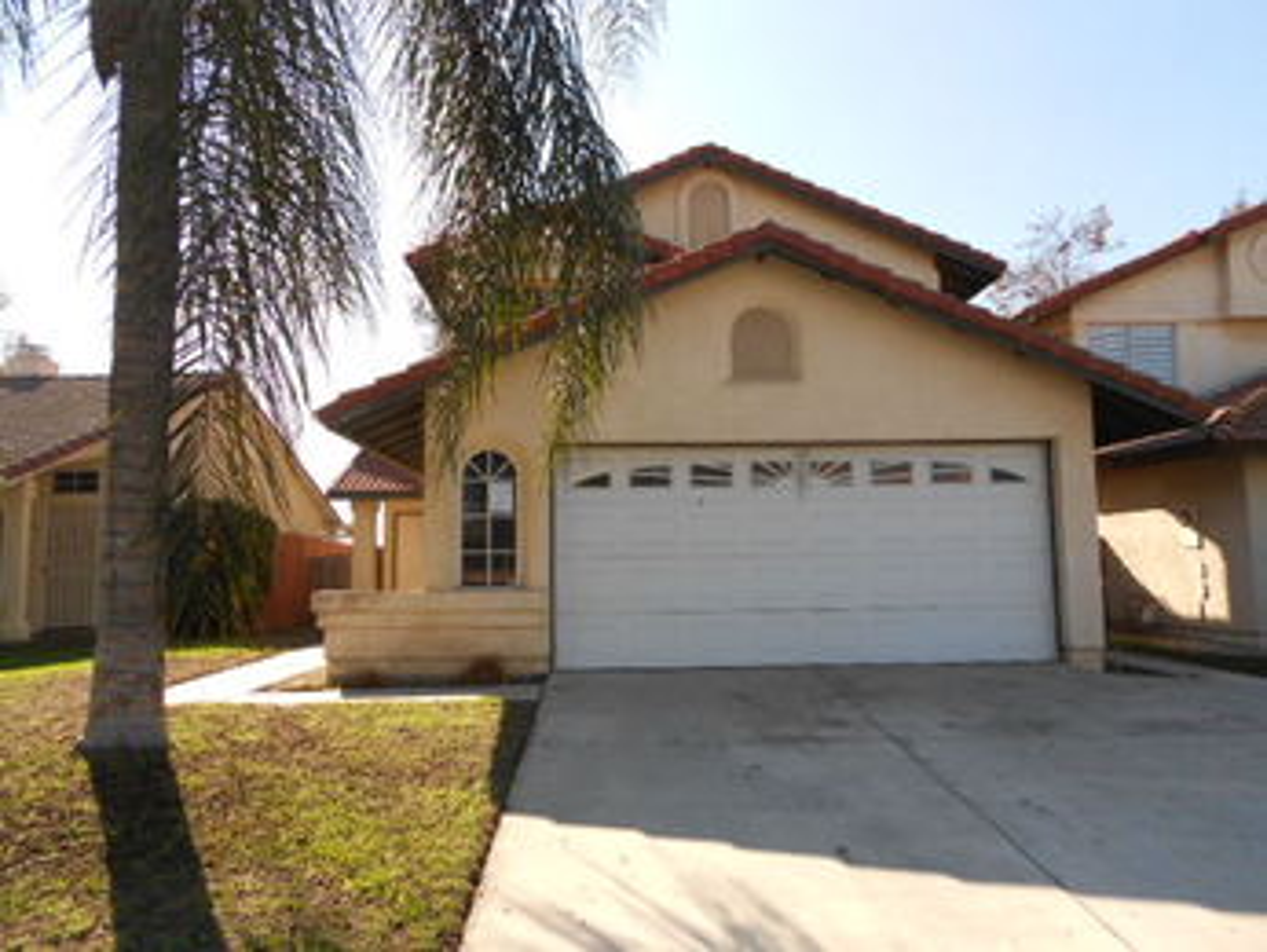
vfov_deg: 53.1
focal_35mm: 26
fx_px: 952
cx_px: 634
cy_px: 476
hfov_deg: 67.3
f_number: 3.2
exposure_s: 1/500
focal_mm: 4.6
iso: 80
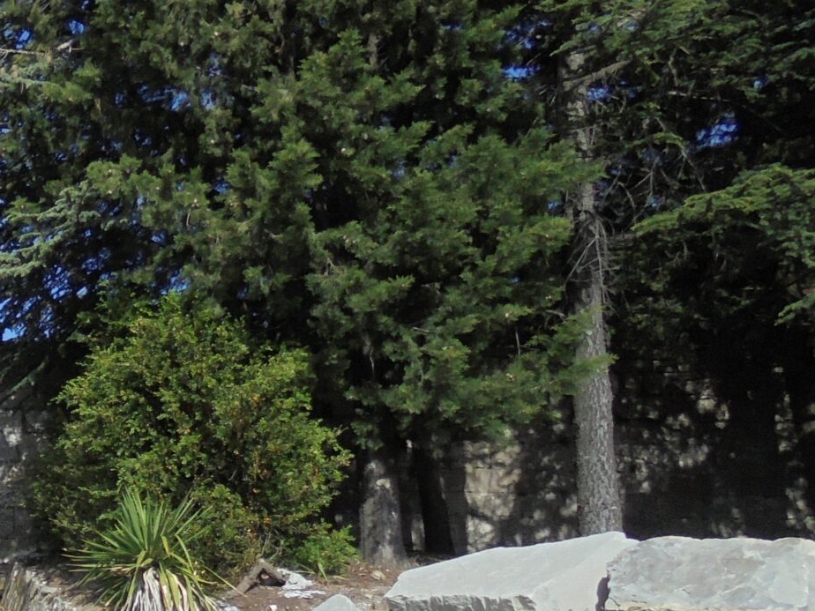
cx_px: -263
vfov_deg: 20.2
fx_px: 1695
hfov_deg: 23.6
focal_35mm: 72
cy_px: 486
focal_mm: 4.6
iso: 100
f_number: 3.5
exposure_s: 1/800
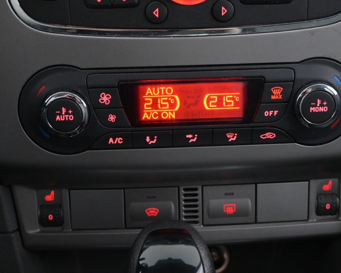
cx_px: 188
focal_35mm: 60
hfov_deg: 31.2
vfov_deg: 25.2
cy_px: 131
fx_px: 609
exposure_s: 1/40
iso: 3600
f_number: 4.5
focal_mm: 27.5
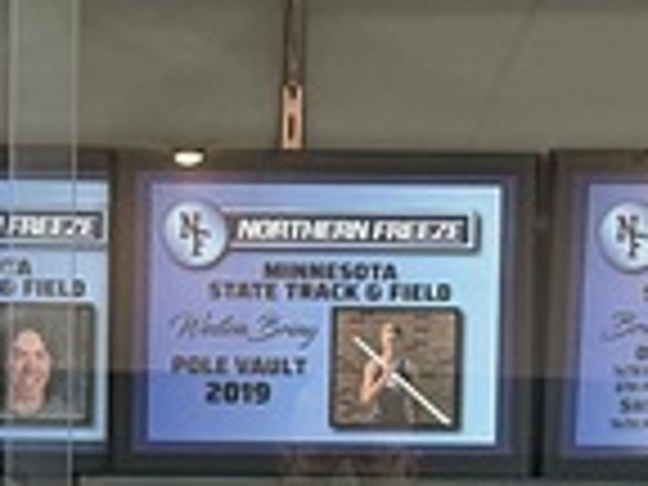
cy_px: 1724
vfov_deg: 7.2
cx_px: 32
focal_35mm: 171
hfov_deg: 11.5
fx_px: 3201
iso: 250
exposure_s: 1/60
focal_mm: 6.76
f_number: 1.78
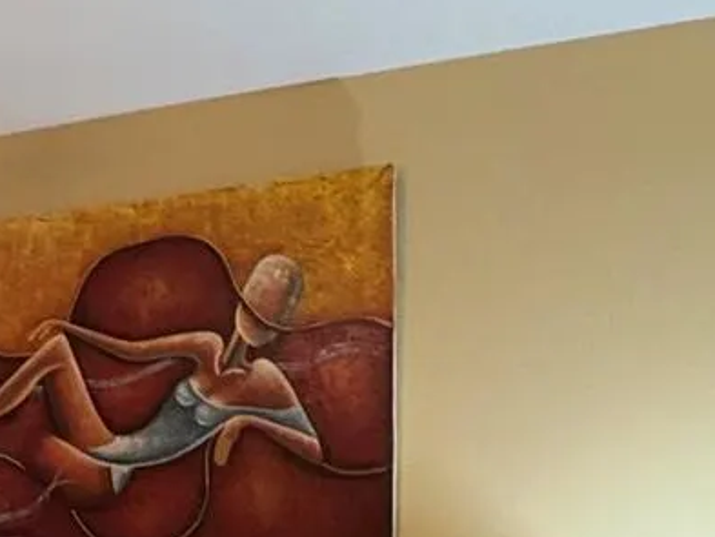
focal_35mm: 73
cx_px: -62
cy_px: 590
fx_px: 1508
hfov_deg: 24.9
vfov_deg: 19.3
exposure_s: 1/60
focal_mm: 2.22
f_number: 2.2
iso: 200
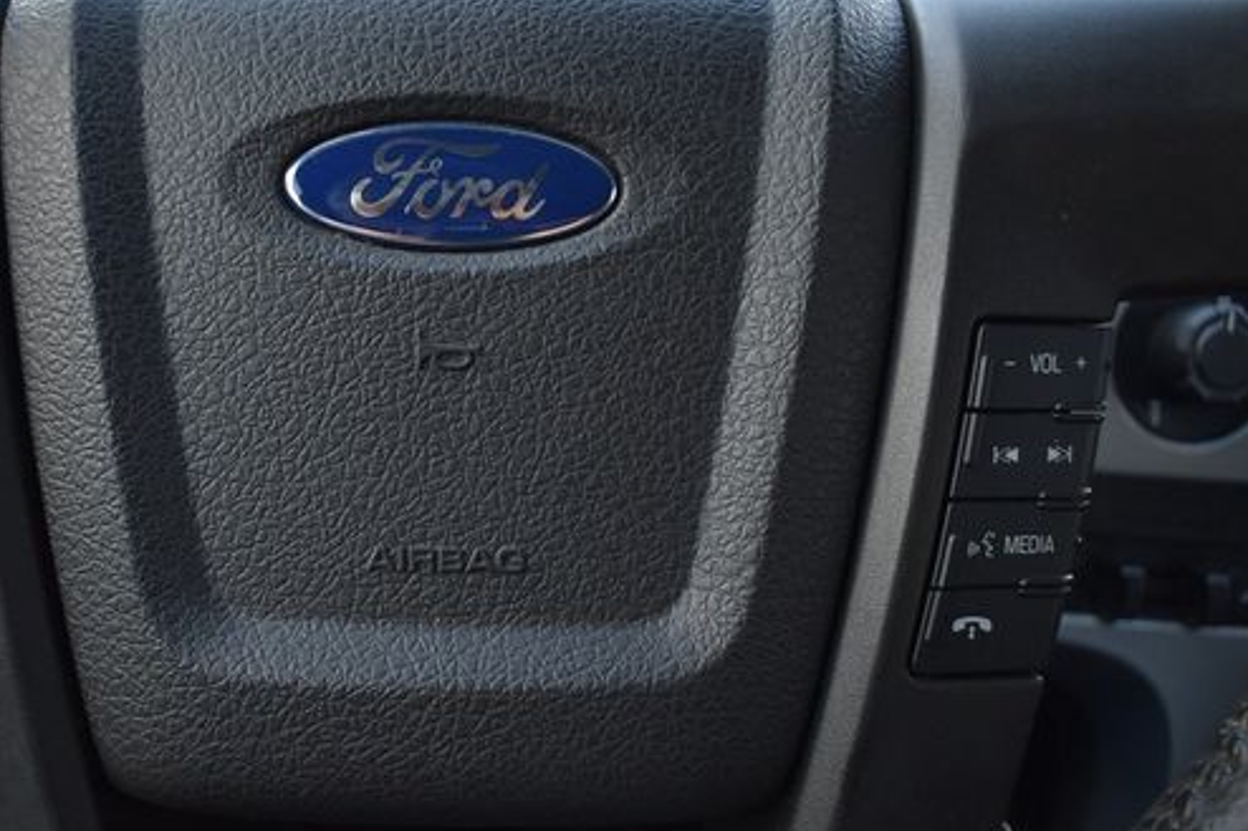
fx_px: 1213
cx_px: 465
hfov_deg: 53.8
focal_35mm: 35
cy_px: 451
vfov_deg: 37.8
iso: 1000
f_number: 3.5
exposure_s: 1/125
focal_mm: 18
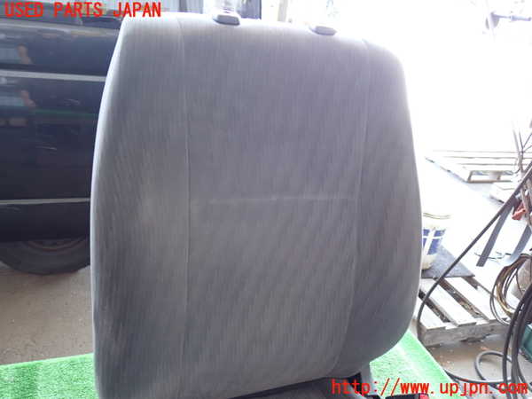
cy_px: 200
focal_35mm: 30
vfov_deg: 46.8
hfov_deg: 60.0
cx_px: 266
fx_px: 461
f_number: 2.3
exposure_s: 1/30
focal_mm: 5.4
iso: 200
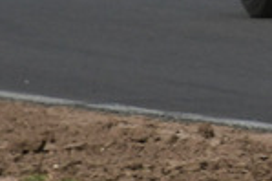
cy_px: -293
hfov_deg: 0.5
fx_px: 30430
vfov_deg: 0.3
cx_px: 628
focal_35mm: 4032
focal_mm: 500
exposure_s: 1/640
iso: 320
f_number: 11
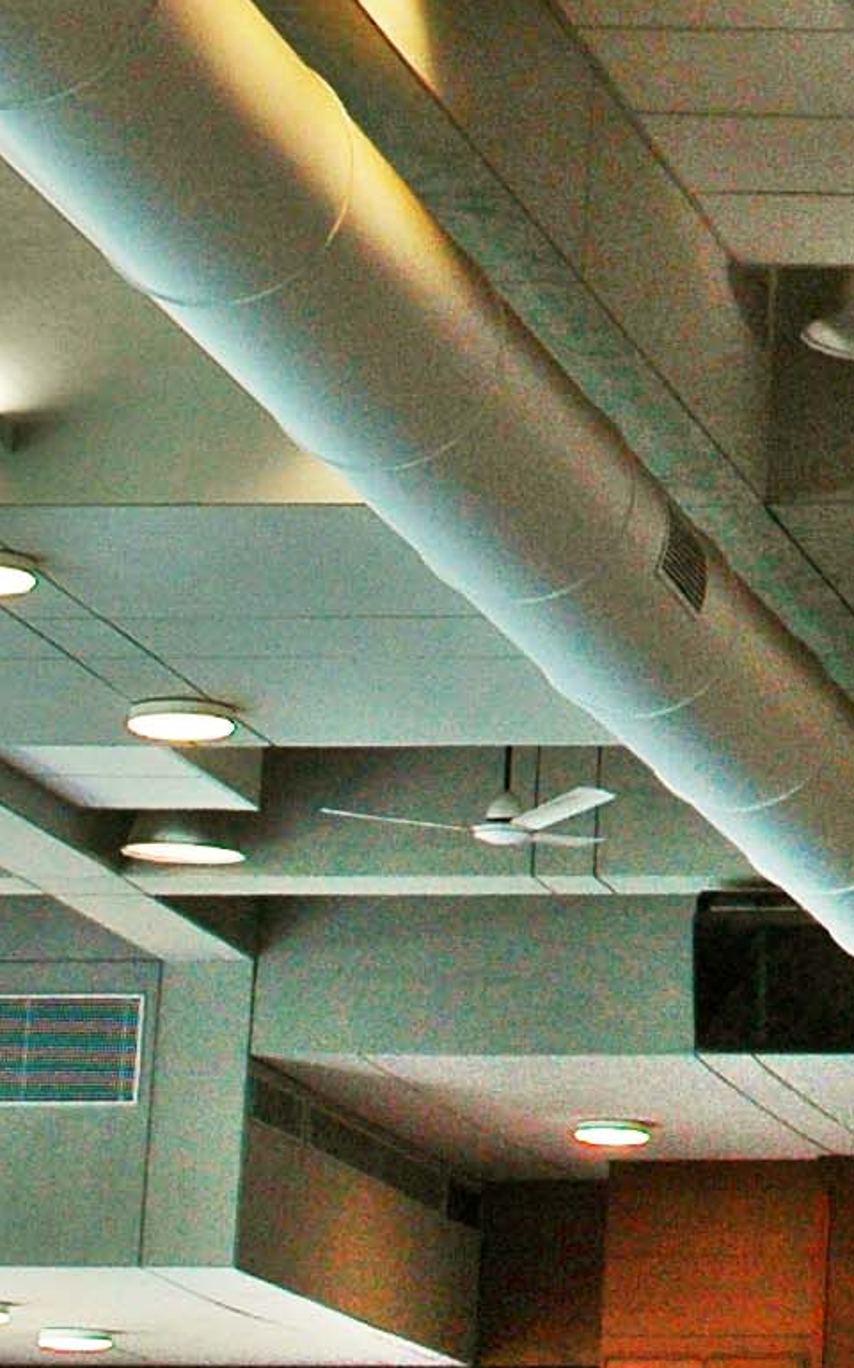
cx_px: 1987
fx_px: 6221
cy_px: -245
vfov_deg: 12.3
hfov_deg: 7.4
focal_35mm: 167
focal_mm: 28
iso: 500
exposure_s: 1/40
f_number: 5.6
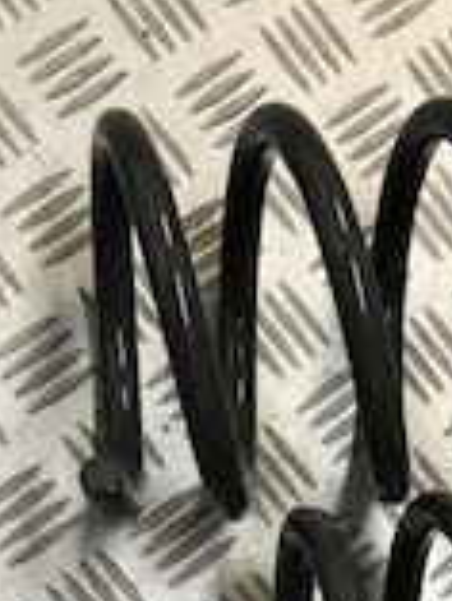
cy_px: 848
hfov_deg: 14.9
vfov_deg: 18.7
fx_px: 1652
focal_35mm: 95
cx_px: 598
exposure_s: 1/24
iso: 32
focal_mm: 3.99
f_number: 1.8
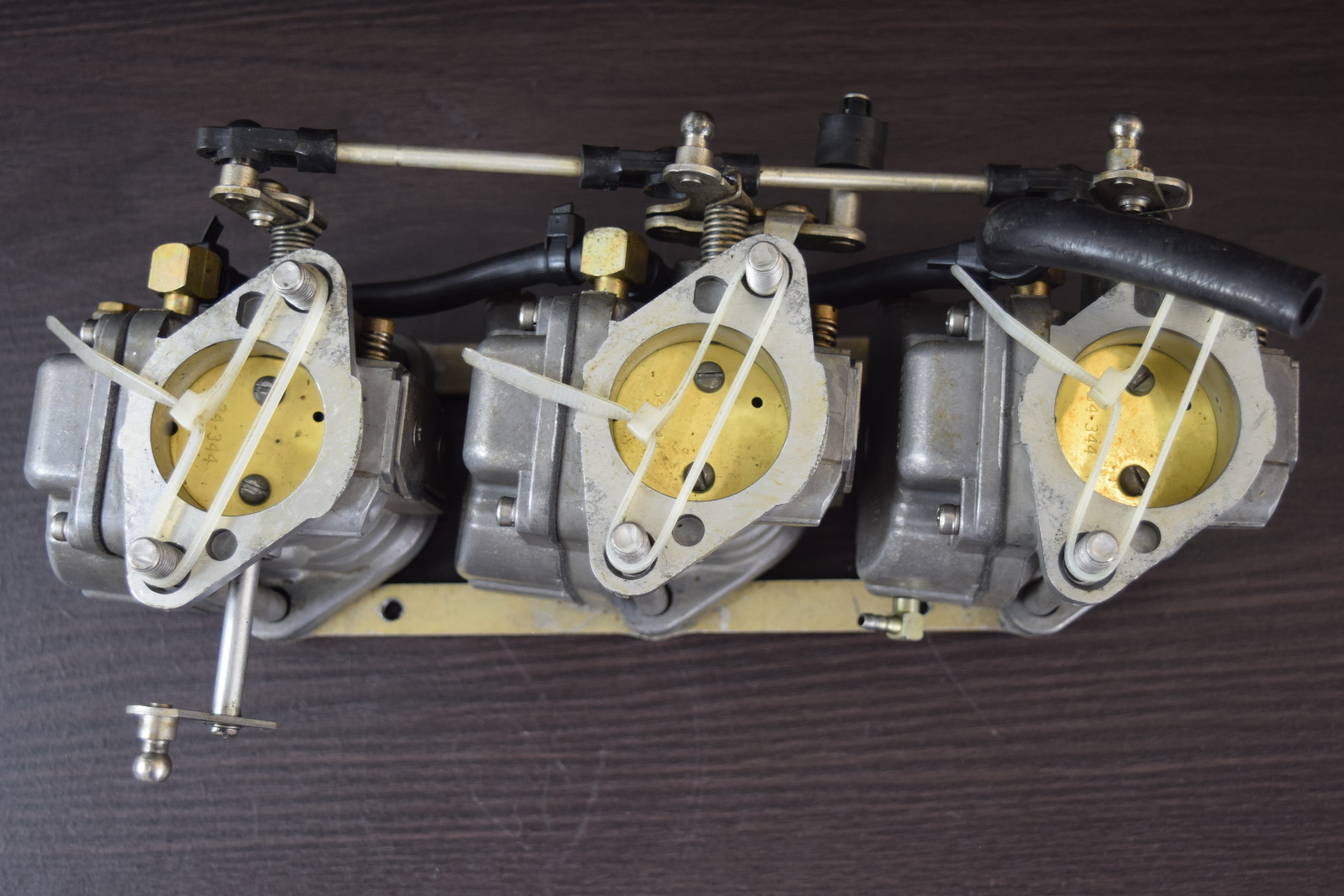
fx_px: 1960
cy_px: 448
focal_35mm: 52
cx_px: 672
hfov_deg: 37.8
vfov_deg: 25.8
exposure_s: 1/100
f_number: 5
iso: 400
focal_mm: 35
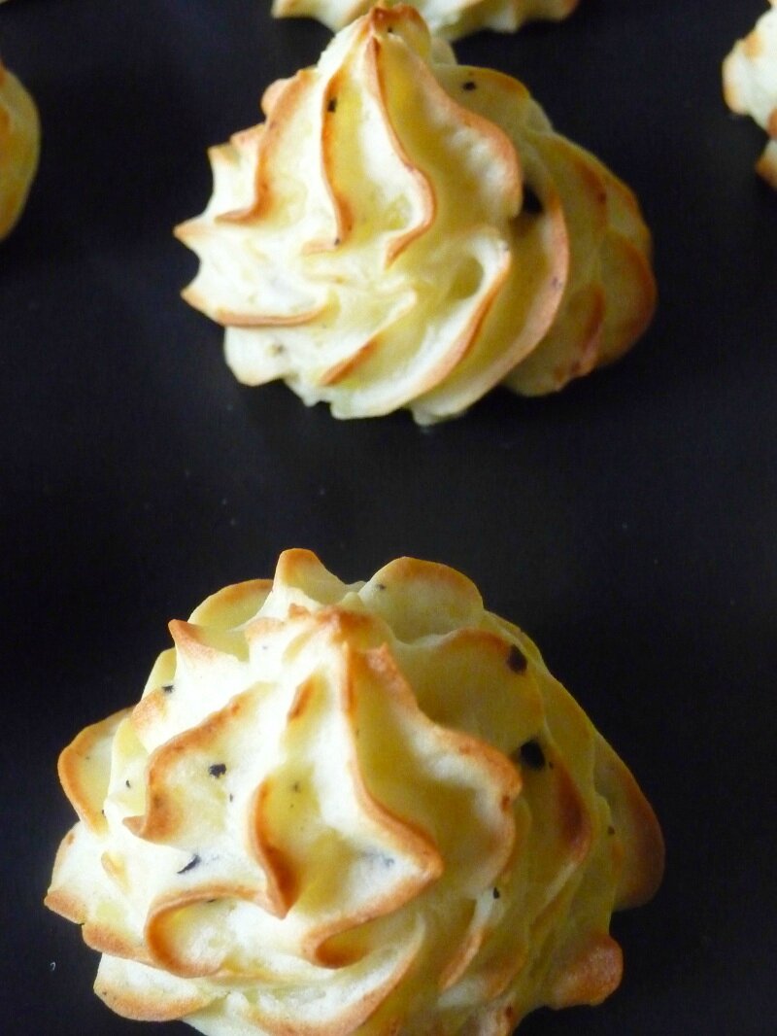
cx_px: 388
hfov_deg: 26.6
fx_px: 1645
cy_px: 518
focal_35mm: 55
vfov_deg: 34.9
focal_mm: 9.3
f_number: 4.3
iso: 800
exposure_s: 1/20
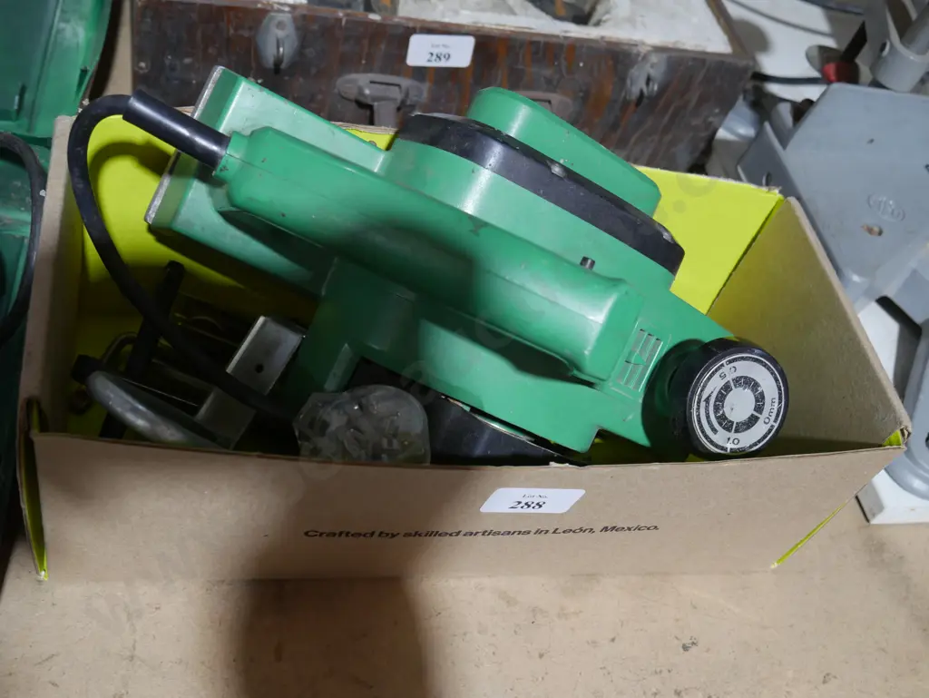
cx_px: 464
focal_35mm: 40
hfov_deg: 46.8
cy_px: 349
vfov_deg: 36.0
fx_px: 1074
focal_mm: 20
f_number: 4.4
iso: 800
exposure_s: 1/60
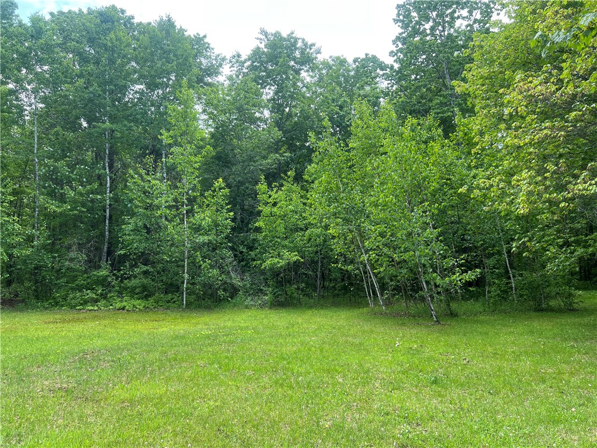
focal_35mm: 26
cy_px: 224
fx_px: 448
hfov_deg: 67.3
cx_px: 298
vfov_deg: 53.1
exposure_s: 1/840
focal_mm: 5.7
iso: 50
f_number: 1.5
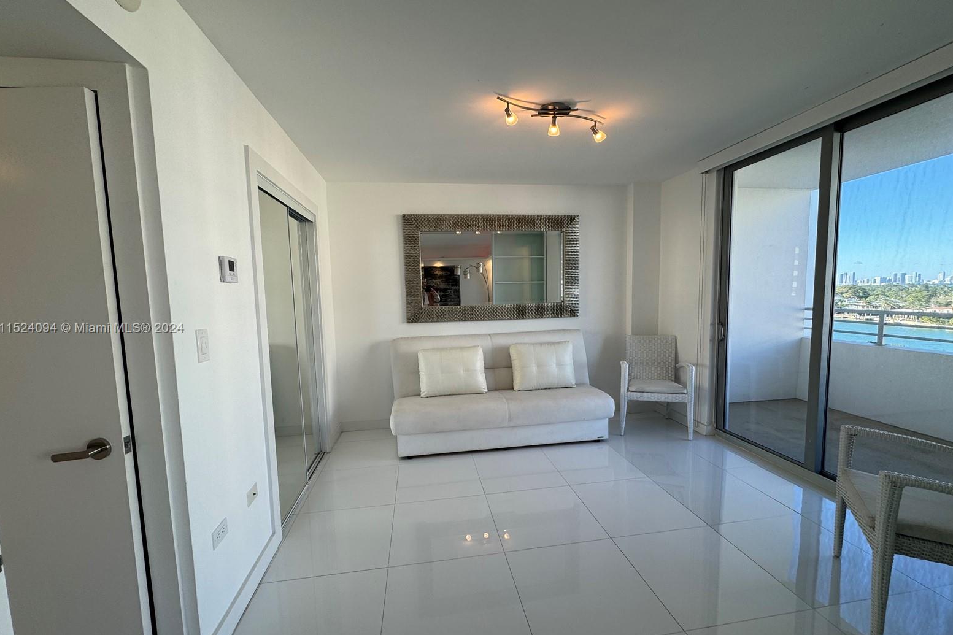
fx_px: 397
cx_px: 478
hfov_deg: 100.4
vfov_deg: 77.3
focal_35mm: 15
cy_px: 329
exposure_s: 1/120
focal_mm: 2.22
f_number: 2.2
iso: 50
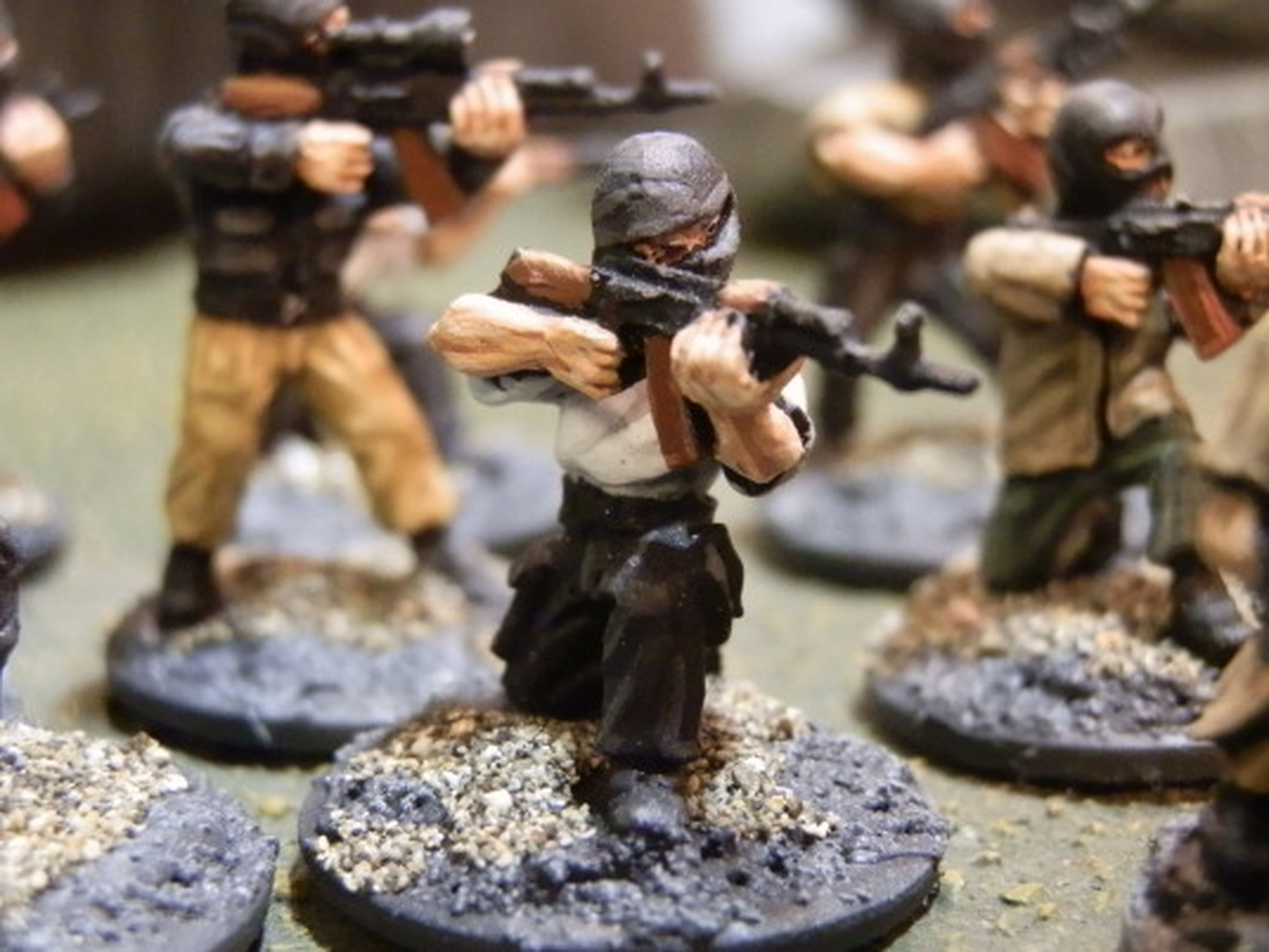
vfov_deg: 24.0
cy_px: 476
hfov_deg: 31.7
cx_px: 634
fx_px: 2236
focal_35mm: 61
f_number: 3.7
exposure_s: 1/25
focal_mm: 10.99
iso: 800
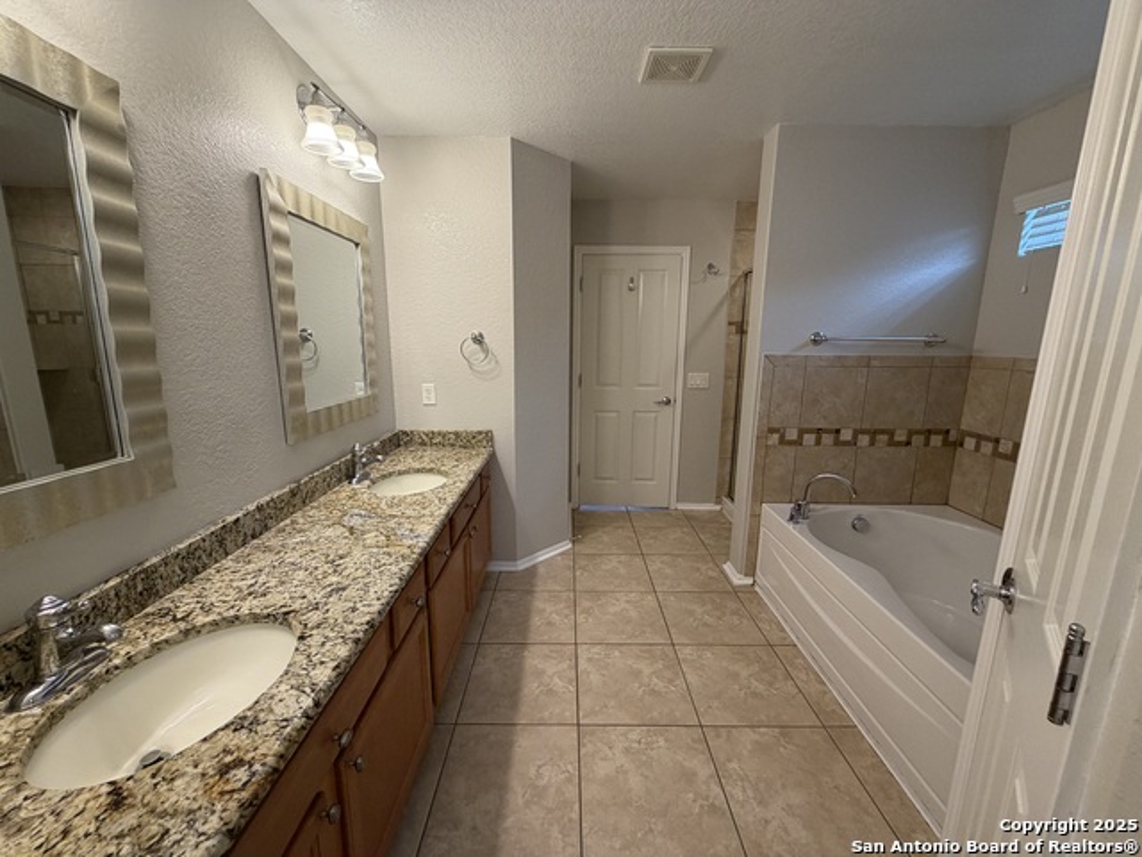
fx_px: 462
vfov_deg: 85.7
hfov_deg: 102.1
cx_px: 571
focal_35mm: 14
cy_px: 428
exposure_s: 1/120
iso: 160
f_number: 2.2
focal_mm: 2.22
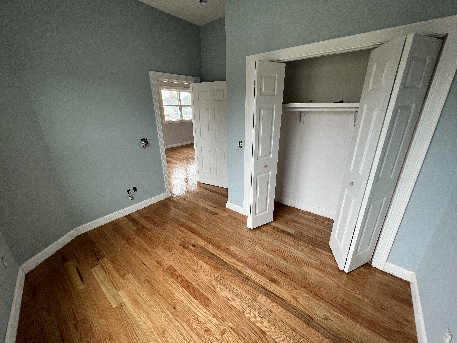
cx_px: 228
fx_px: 172
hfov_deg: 106.2
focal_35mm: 13
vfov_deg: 89.9
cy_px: 172
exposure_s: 1/99
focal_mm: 1.57
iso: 80
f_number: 1.8
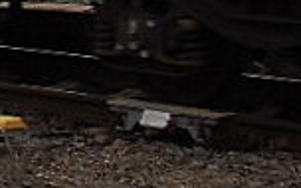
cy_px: -214
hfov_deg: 7.4
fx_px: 1985
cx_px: -657
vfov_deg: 5.3
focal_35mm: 242
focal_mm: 6.3
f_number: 2.8
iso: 80
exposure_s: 1/250
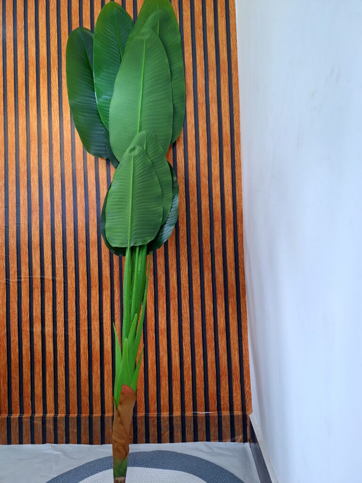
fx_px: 321
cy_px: 242
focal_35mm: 23
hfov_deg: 58.9
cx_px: 181
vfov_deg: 73.9
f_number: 1.8
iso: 160
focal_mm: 5.54
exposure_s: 1/50
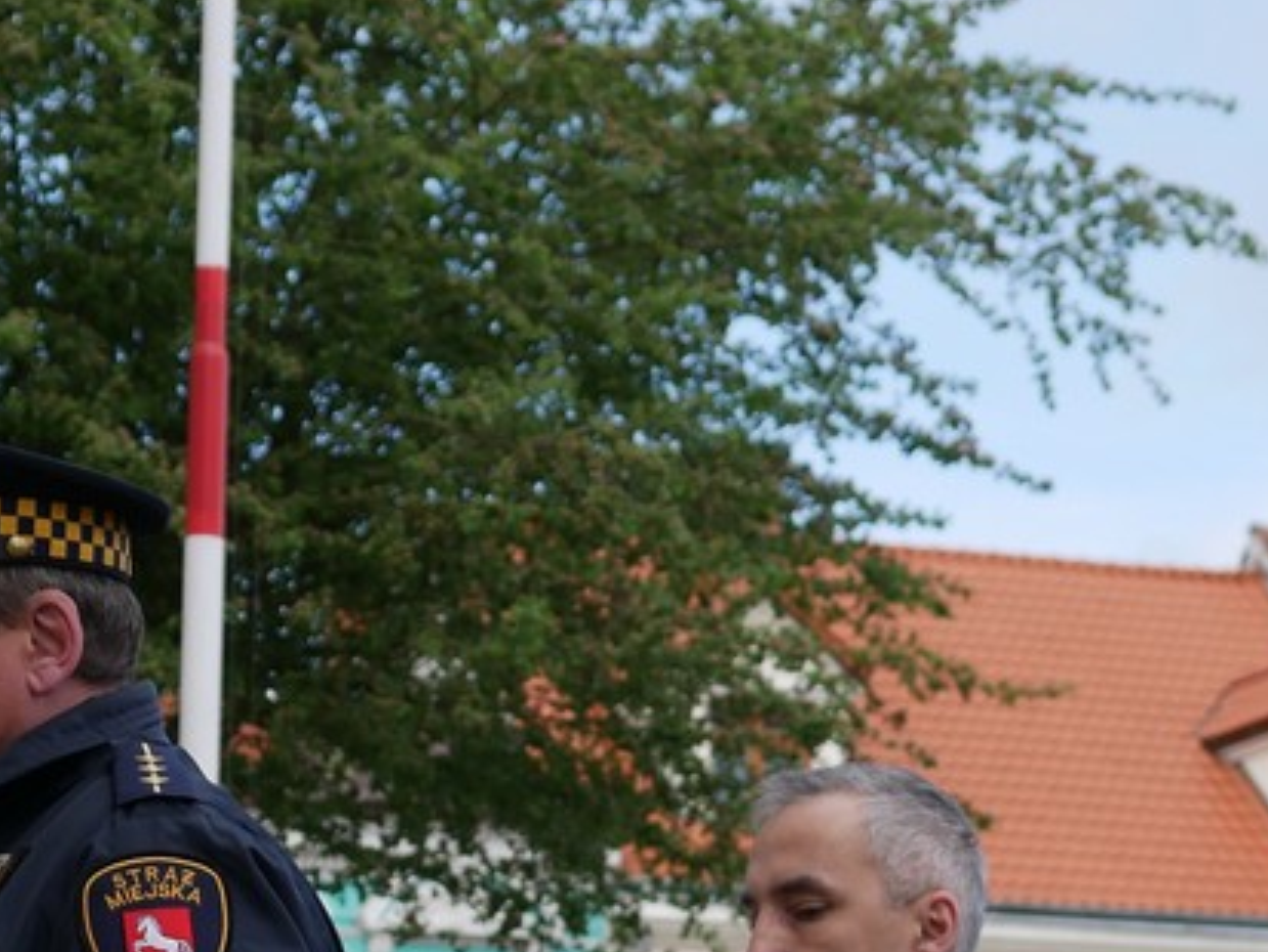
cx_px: 221
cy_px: 1150
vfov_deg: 11.7
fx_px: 4543
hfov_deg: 15.8
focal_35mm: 124
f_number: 2.9
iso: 200
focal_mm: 20
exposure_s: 1/1300
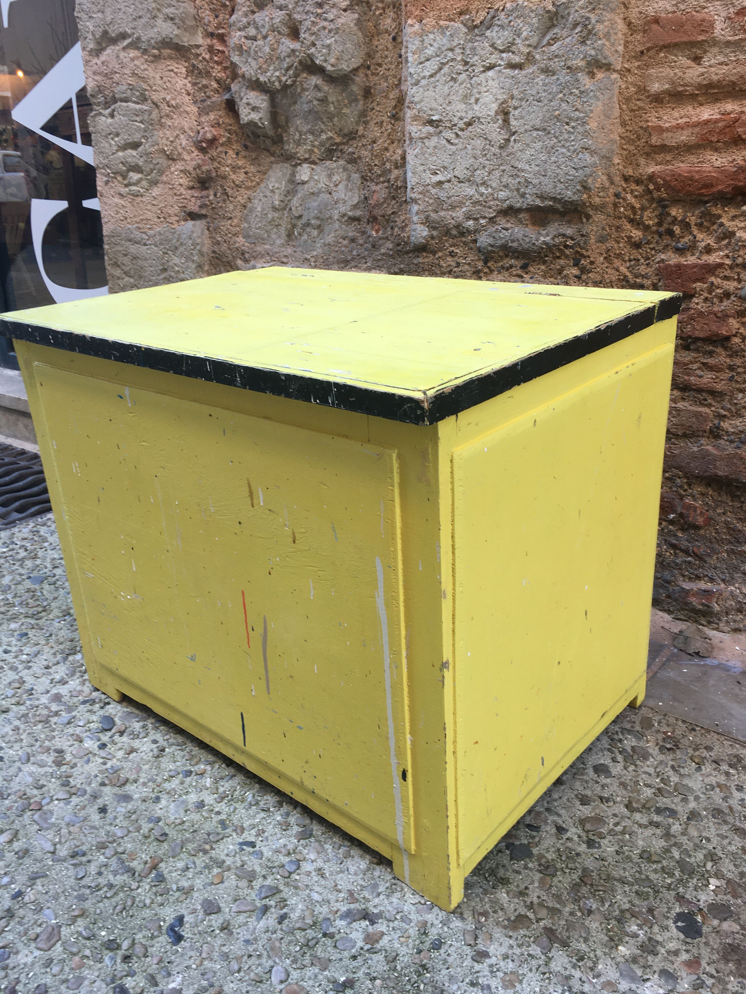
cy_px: 497
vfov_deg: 61.7
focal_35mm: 29
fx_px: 833
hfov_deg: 48.2
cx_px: 373
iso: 25
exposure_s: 1/50
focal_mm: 4.15
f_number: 2.2
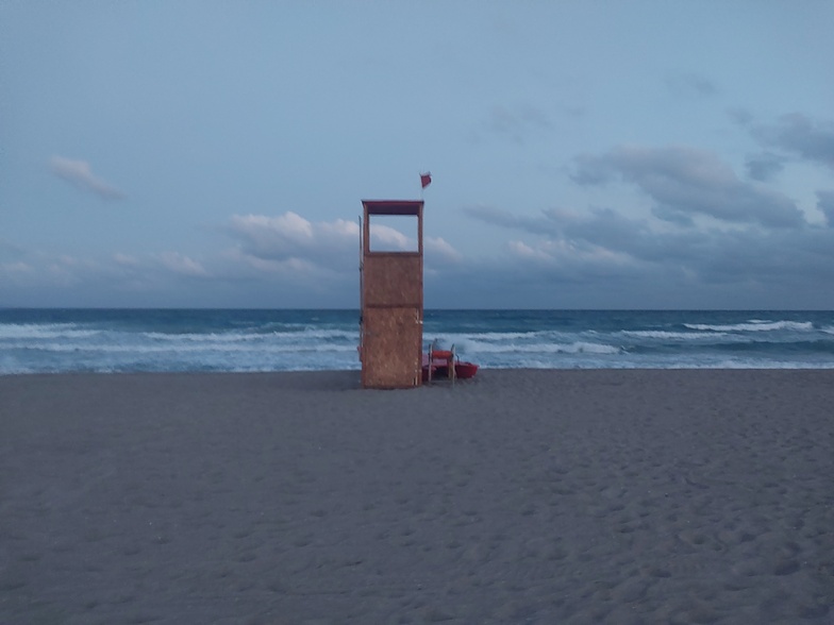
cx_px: 417
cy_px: 312
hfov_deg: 60.0
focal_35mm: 30
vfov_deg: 46.8
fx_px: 723
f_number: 1.8
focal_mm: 4.6
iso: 400
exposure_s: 1/33
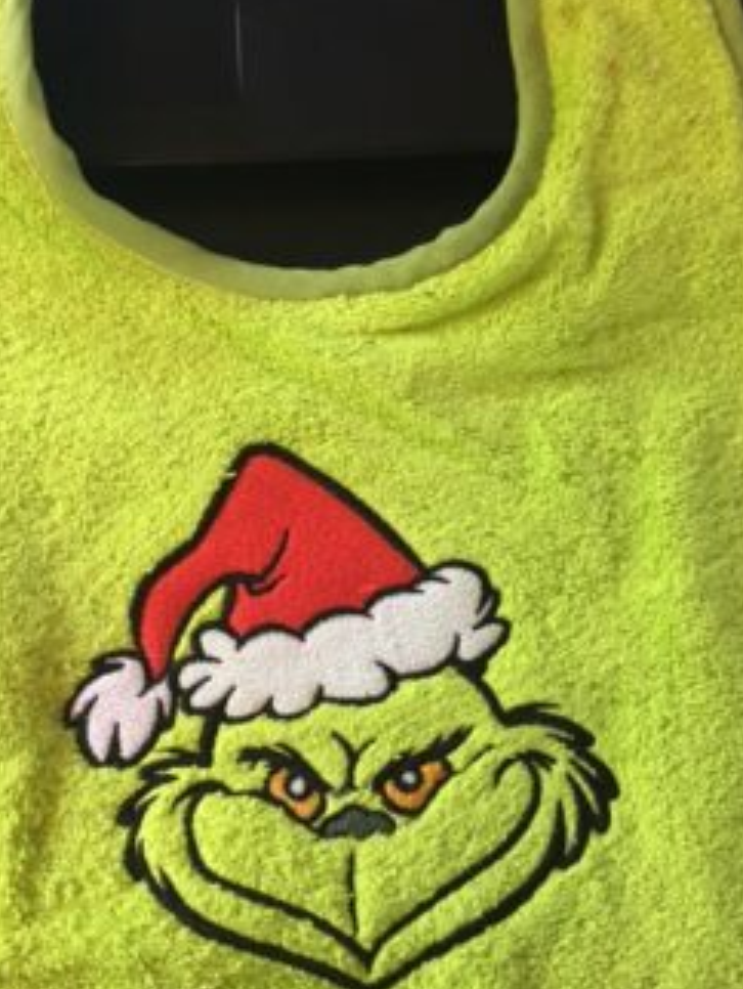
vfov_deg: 51.3
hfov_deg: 39.7
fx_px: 1029
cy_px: 494
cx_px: 332
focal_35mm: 36
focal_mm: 4.15
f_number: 2.2
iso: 80
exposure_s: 1/17
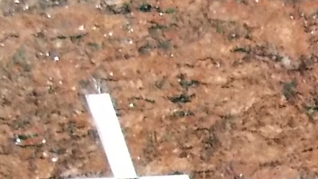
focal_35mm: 93
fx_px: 784
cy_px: 378
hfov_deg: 19.5
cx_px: 496
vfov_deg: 11.5
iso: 400
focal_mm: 4.6
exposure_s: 1/80
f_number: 8
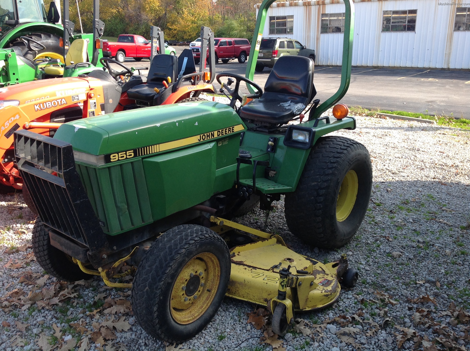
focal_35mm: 35
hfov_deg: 52.7
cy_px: 176
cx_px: 235
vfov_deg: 40.6
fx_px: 475
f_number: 2.4
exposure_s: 1/392
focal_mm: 4.28
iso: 50
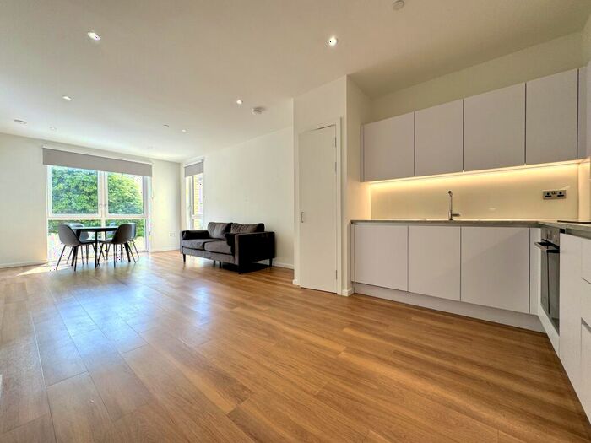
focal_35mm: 14
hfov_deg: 102.1
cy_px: 222
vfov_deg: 85.7
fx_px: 239
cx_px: 296
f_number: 2.2
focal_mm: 2.22
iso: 50
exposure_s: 1/100
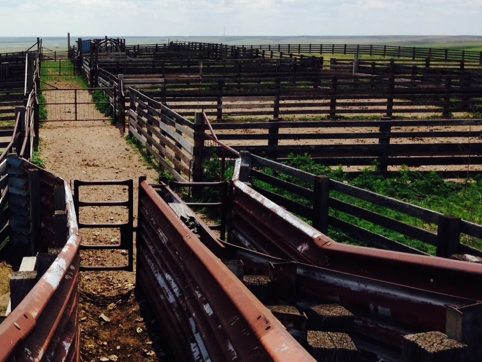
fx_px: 780
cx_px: 82
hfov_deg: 33.1
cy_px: 160
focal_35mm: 56
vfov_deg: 26.1
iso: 50
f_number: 2.4
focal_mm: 4.12
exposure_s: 1/2262
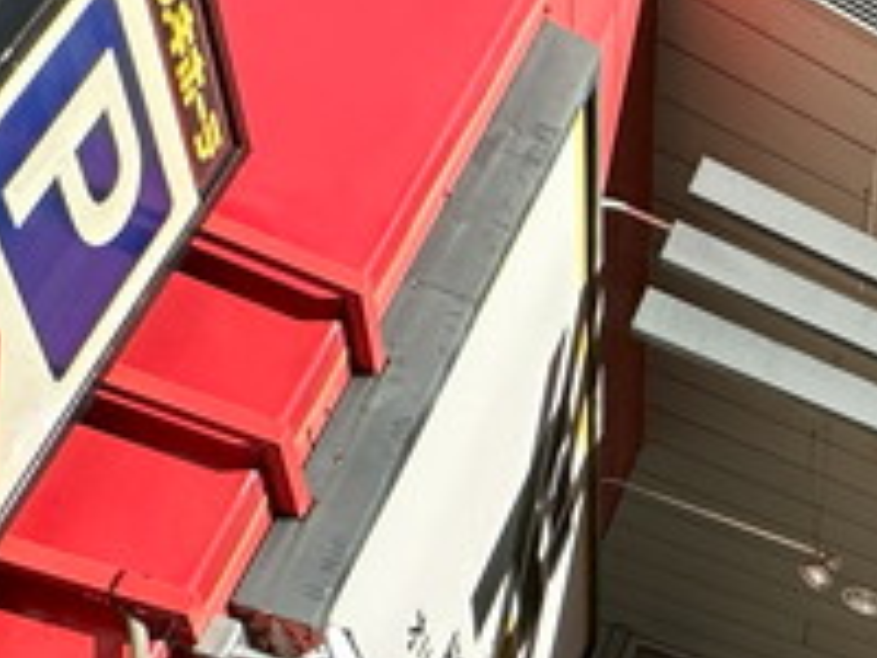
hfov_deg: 20.2
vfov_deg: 20.7
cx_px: 1688
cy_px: 1084
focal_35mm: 56
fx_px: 1419
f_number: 2.2
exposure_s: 1/487
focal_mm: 2.22
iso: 40
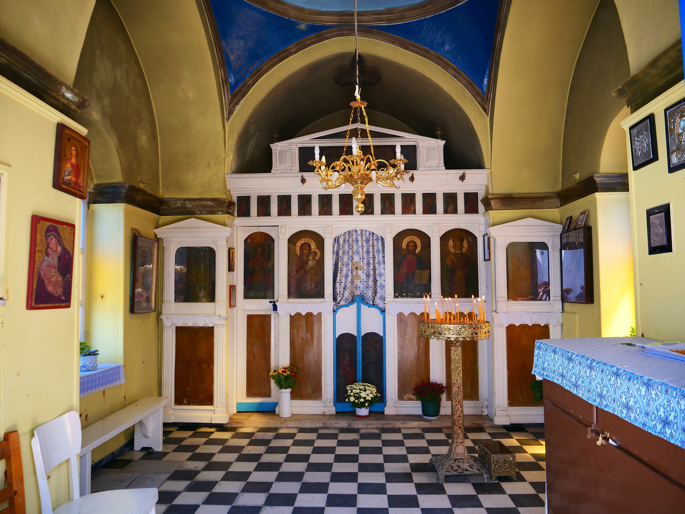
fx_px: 475
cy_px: 257
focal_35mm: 24
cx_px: 342
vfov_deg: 56.8
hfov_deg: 71.6
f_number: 2.8
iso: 200
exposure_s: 1/100
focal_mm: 12
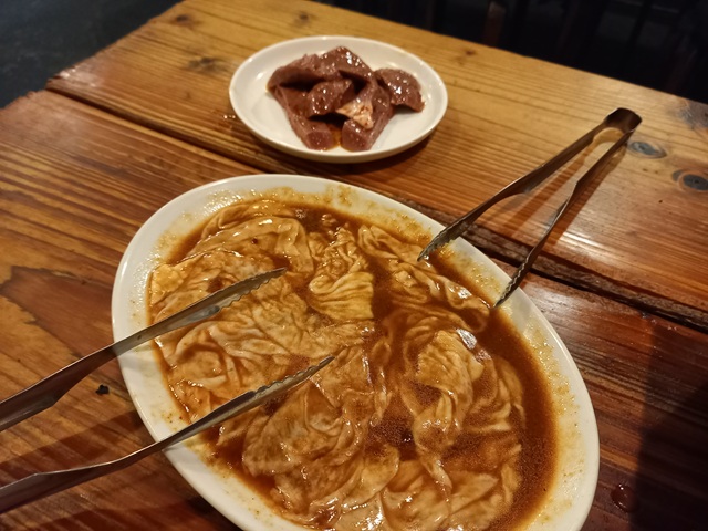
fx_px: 511
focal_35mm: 25
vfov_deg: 54.9
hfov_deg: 69.4
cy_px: 266
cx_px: 354
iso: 800
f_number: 1.8
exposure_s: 1/24
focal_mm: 4.65
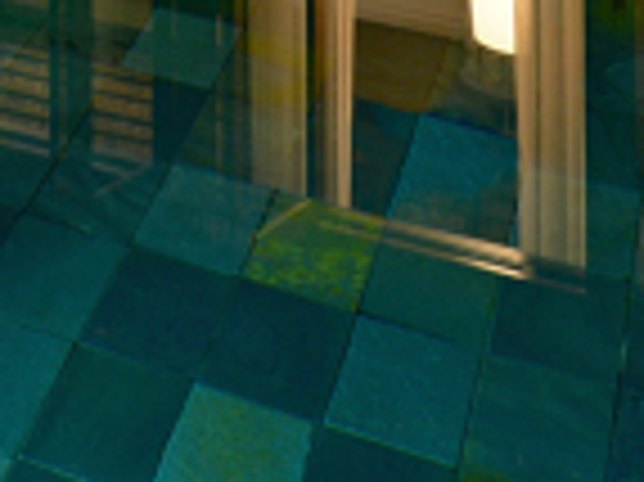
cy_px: -775
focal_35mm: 103
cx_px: -432
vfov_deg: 11.2
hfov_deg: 16.6
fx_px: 1915
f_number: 9
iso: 400
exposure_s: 1
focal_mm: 17
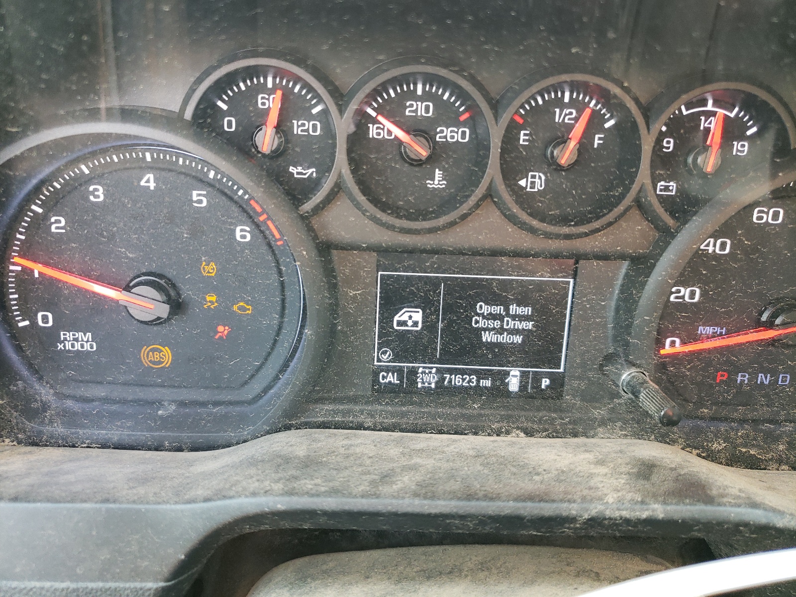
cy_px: 298
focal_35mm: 26
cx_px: 398
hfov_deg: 67.3
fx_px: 598
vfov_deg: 53.1
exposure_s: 1/60.2
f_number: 1.5
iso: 112
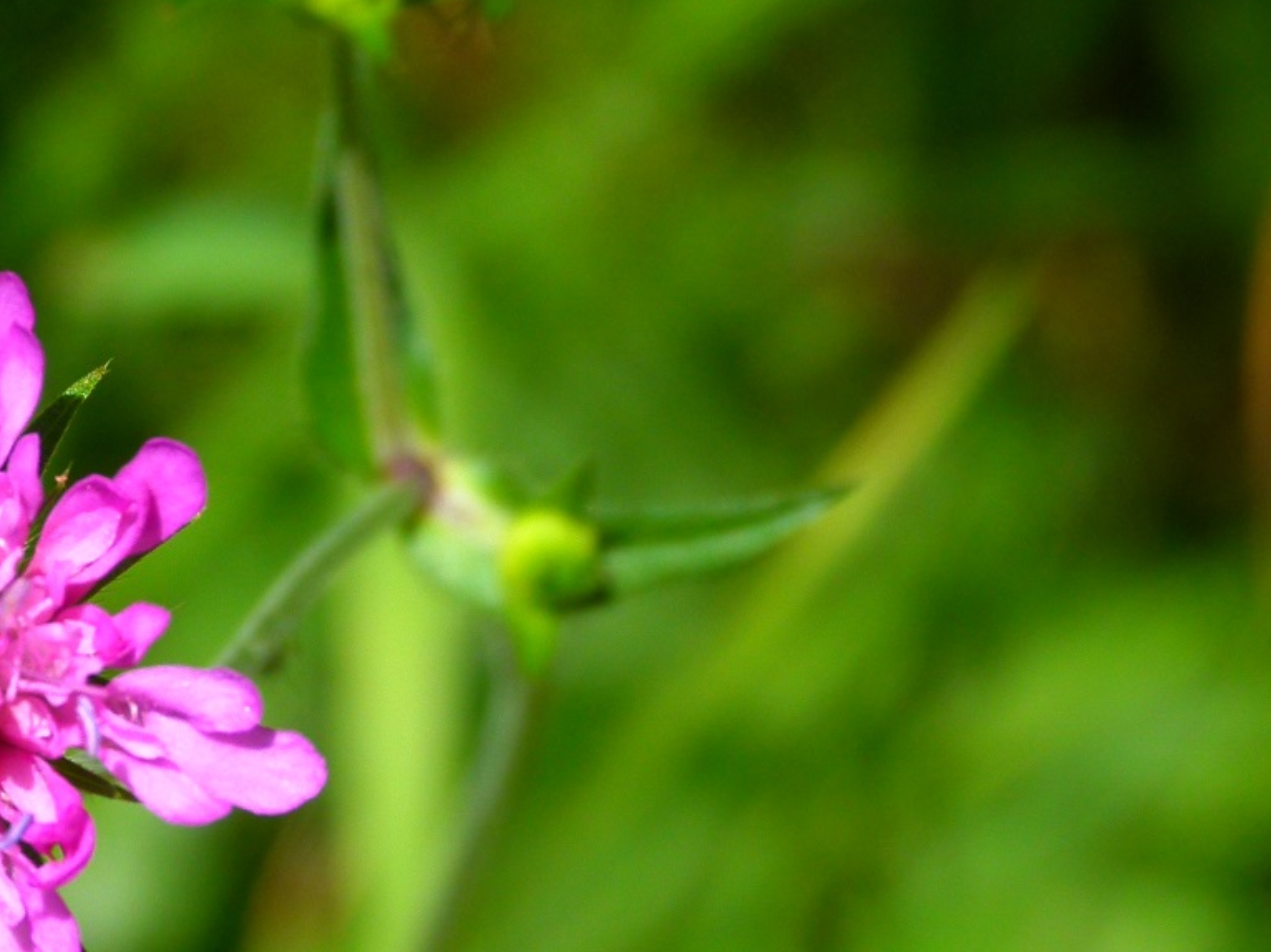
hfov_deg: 6.0
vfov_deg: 4.5
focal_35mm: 328
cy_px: 627
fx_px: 12039
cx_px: 98
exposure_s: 1/400
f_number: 4
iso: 100
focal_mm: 28.3
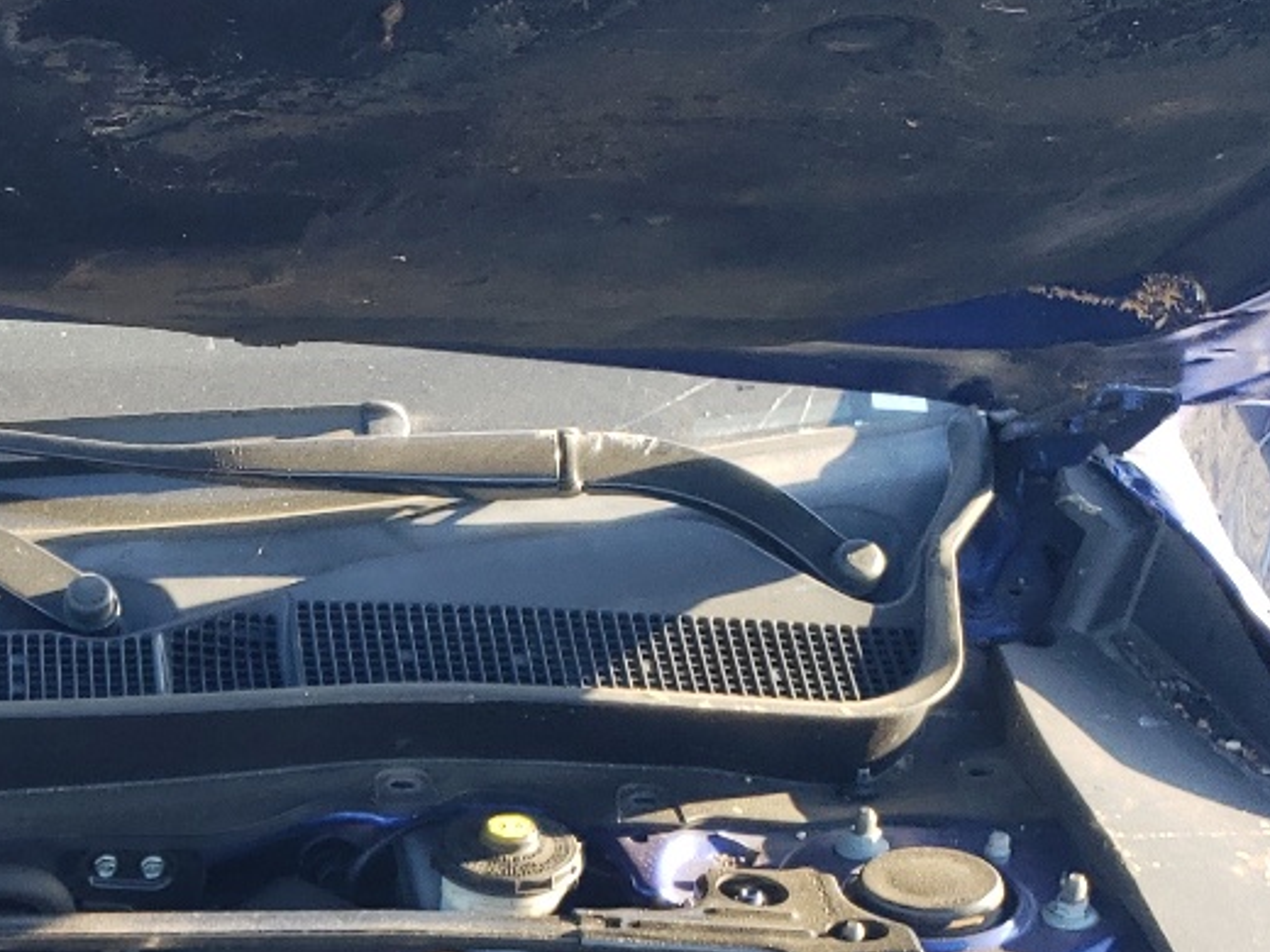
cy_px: 1369
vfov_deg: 16.9
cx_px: -305
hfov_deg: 22.3
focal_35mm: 80
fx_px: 2935
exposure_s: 1/185
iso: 50
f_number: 1.5
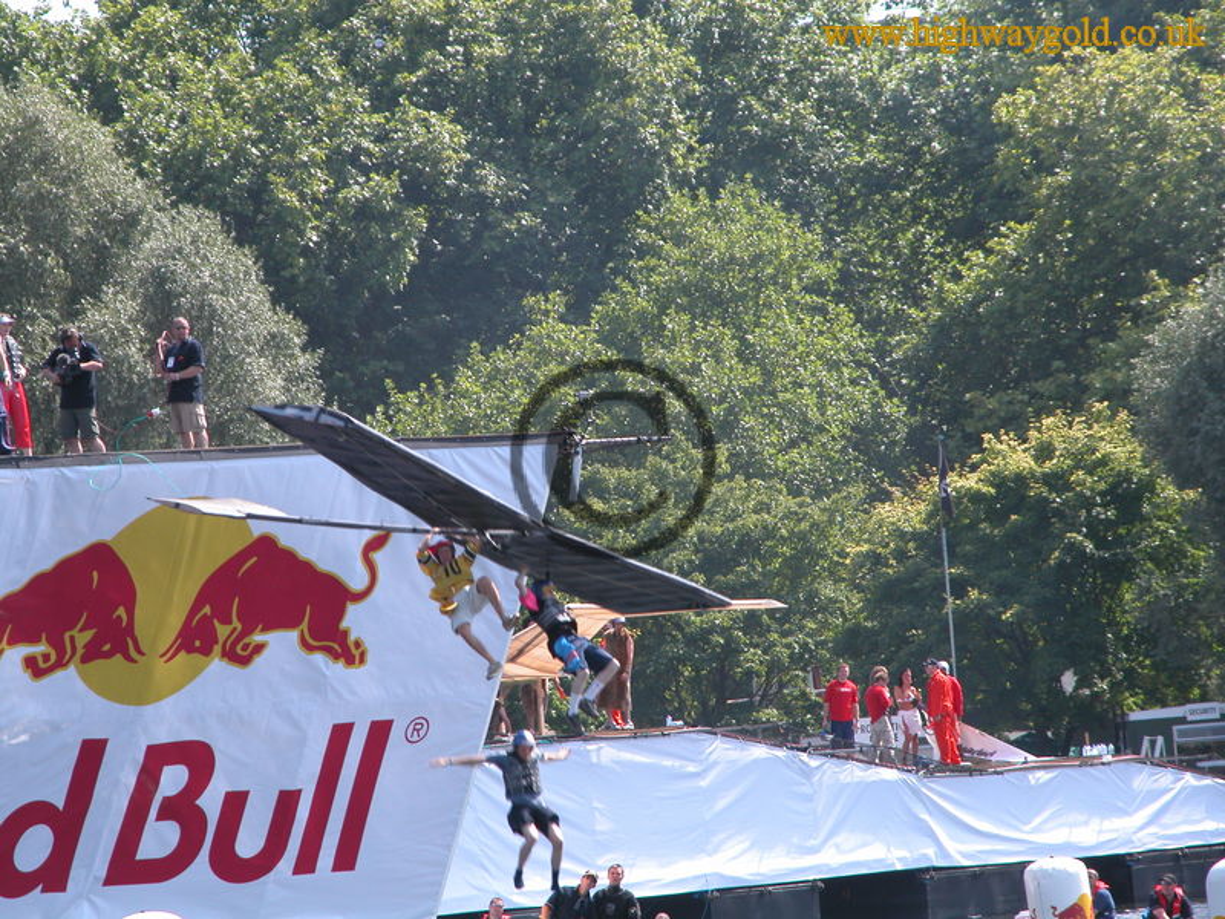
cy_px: 460
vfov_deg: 5.3
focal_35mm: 280
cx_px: 612
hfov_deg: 7.1
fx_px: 9909
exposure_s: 1/221
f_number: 5.3
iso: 100
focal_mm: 71.2
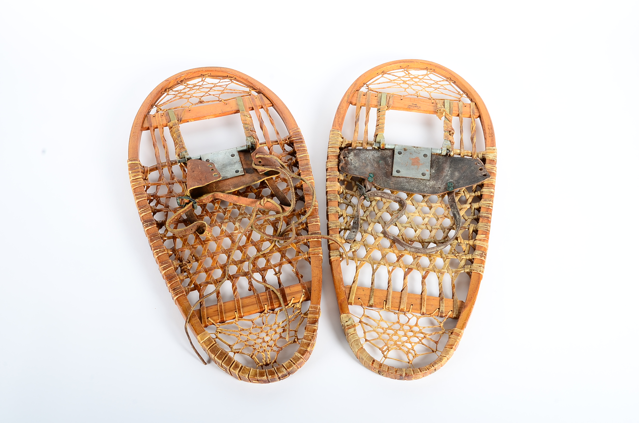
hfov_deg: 41.2
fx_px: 850
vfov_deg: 28.0
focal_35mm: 48
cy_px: 212
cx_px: 320
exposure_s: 1/160
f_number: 13
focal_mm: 32
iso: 100
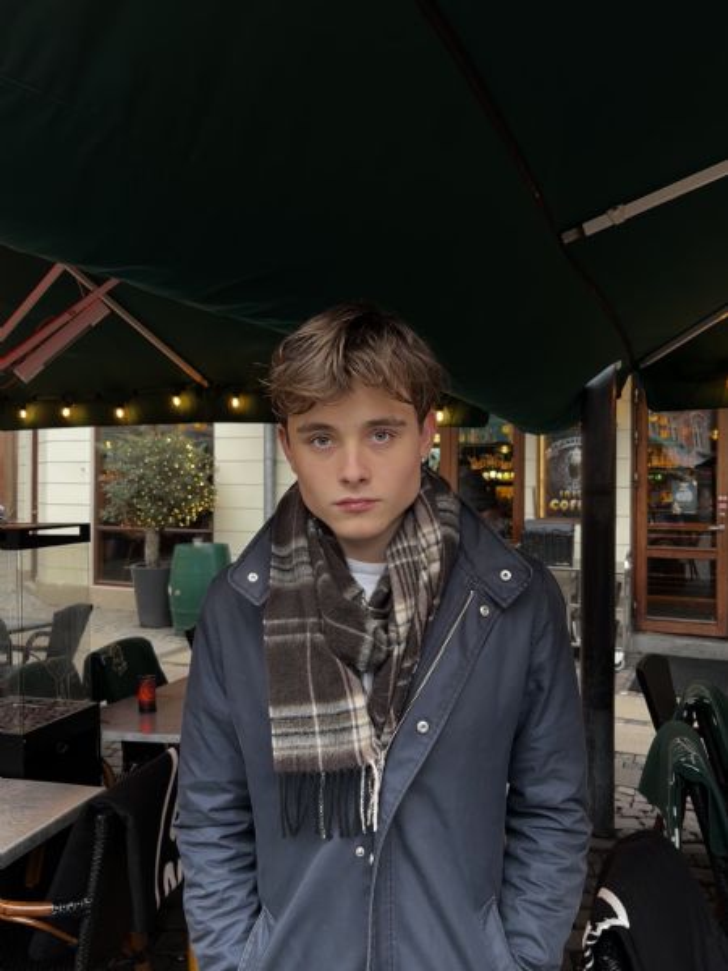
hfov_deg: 53.1
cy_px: 486
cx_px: 364
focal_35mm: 26
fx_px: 729
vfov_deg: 67.3
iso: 125
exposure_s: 1/100
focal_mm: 5.96
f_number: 1.6
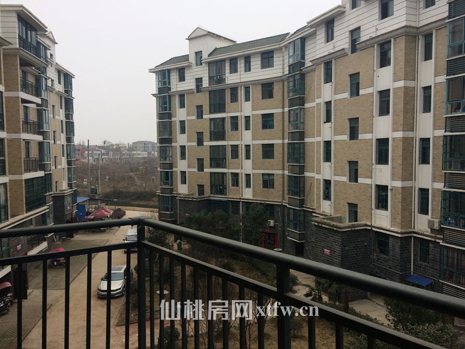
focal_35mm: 29
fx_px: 390
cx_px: 232
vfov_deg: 48.2
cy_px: 174
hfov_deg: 61.7
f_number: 2.2
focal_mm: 4.15
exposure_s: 1/182
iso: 32
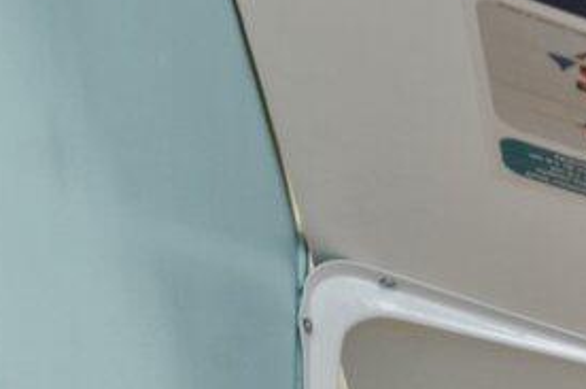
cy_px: 1414
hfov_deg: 11.0
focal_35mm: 104
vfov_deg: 8.7
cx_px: 1820
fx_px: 1690
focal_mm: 14
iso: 250
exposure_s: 1
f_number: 8
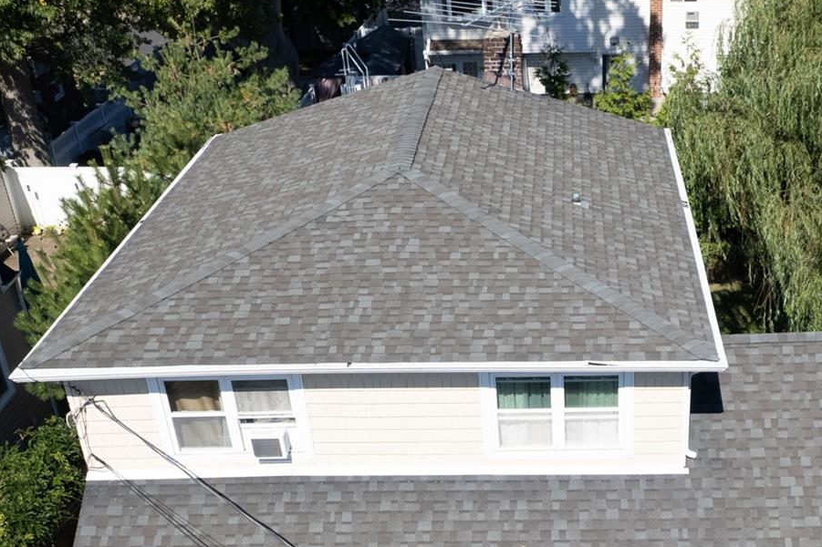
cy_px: 609
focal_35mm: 50
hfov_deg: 38.6
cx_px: 619
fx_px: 1141
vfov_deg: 25.0
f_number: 2.8
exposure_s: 1/80
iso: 110
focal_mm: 8.38
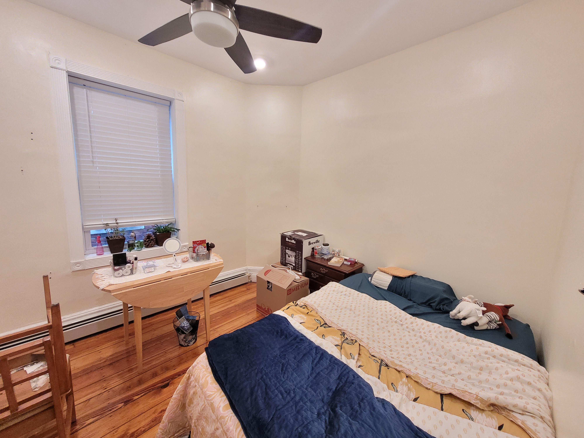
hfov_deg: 106.2
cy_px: 219
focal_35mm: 13
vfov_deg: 89.9
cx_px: 292
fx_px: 219
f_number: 2.2
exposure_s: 1/59
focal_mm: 1.74
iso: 400
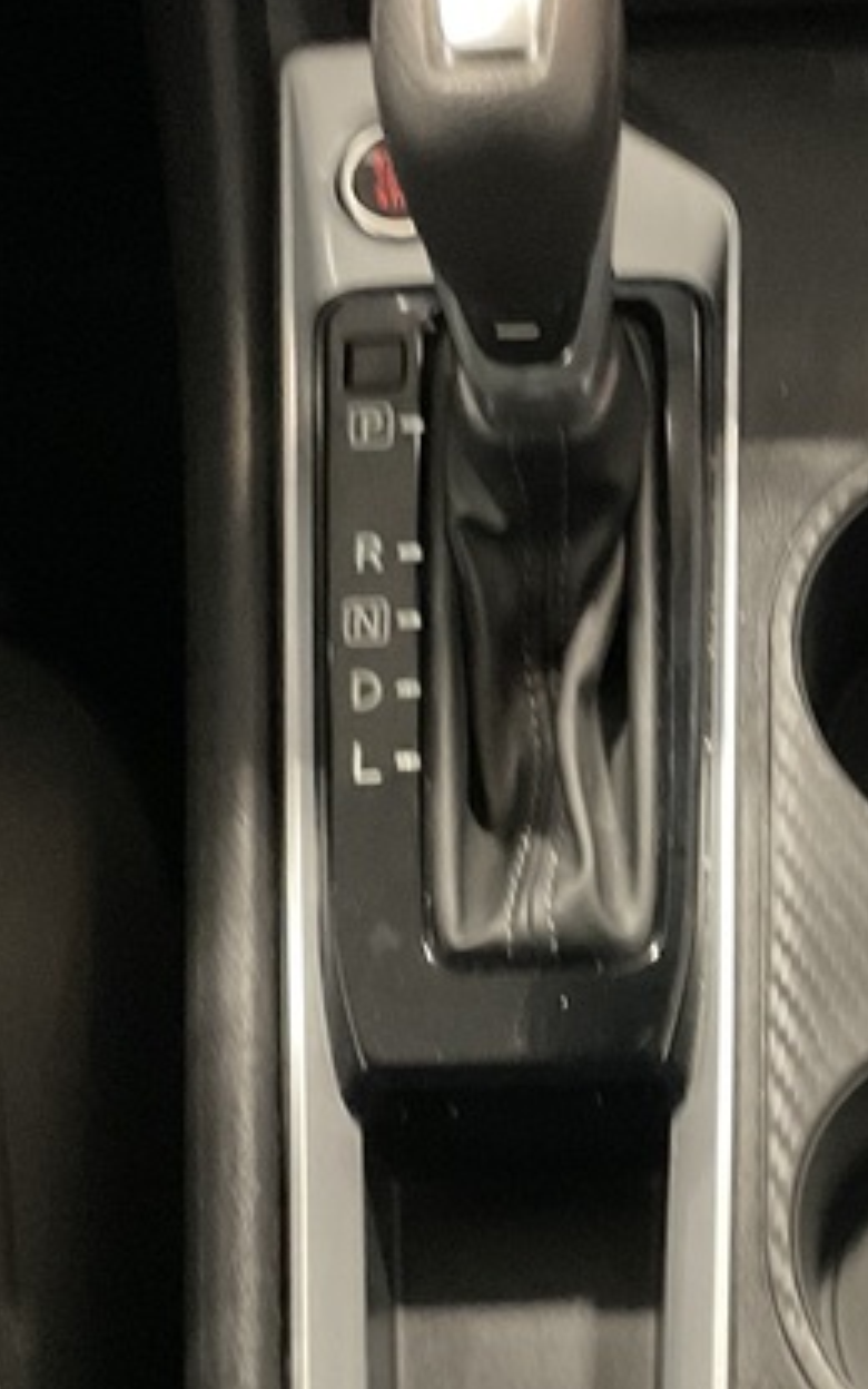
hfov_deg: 18.1
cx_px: 748
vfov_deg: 29.0
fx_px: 2687
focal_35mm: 71
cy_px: 638
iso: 500
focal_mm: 3
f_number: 1.8
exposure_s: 1/24
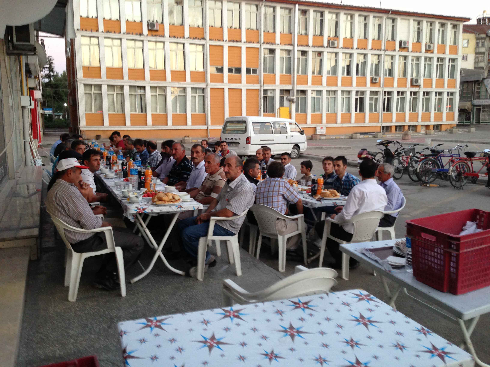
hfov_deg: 55.4
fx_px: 467
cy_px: 184
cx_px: 245
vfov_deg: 42.9
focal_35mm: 33
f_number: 2.4
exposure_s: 1/20
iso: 125
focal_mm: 4.13
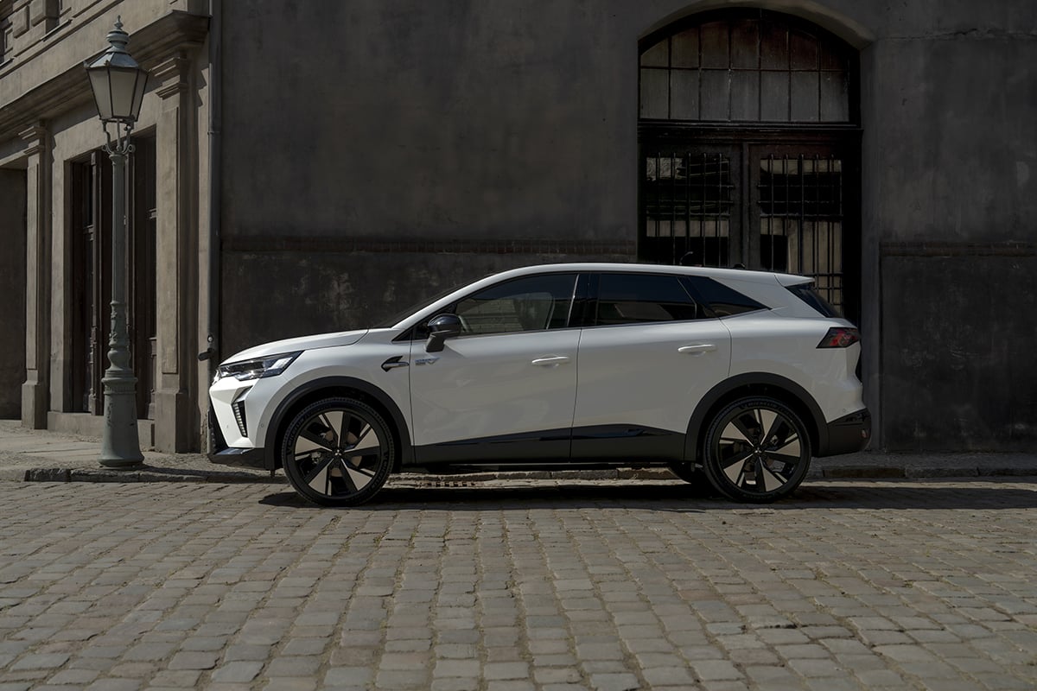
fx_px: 1354
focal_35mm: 47
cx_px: 518
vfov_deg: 28.6
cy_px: 346
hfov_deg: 41.9
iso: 100
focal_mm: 47
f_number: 5.6
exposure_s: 1/640
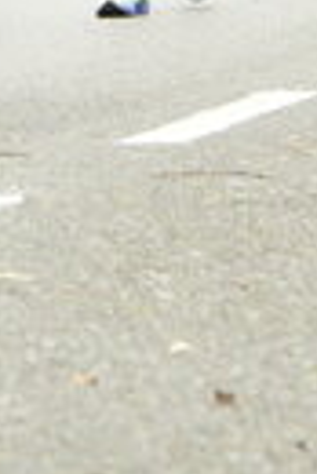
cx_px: -199
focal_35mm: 276
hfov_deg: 4.9
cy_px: -481
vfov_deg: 7.2
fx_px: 3636
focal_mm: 30
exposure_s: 1/1000
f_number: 2.8
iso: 4000
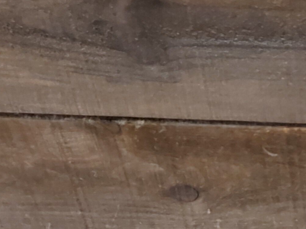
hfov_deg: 17.3
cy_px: 96
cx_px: 328
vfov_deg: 13.5
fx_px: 972
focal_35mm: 110
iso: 800
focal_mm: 5.23
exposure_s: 1/20
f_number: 1.8
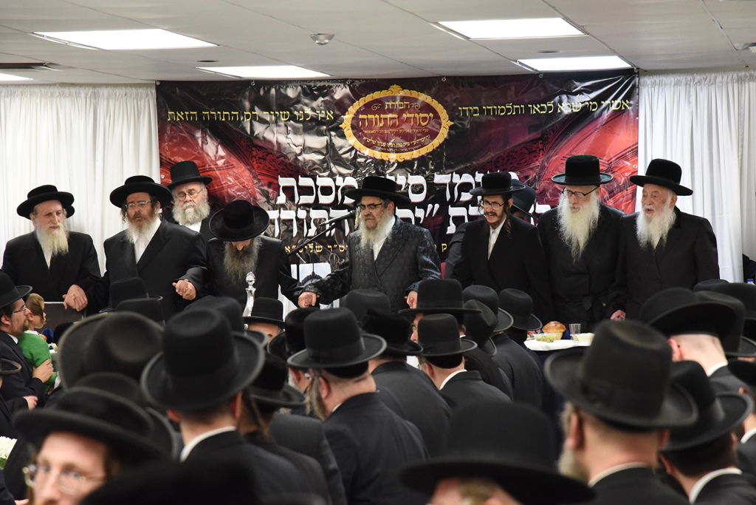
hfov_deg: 17.1
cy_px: 252
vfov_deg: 11.4
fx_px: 2520
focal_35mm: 120
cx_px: 378
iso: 7200
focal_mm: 120
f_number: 5.6
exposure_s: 1/250
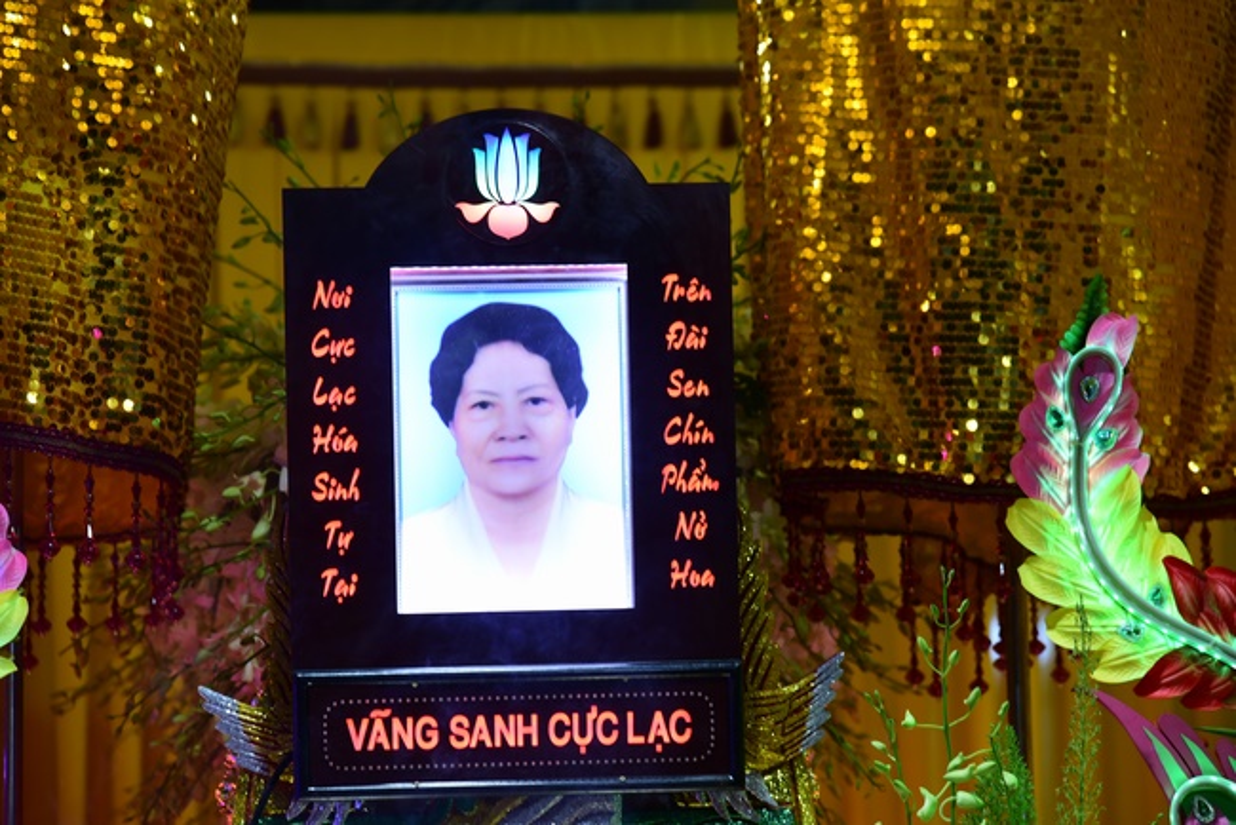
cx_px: 618
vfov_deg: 11.4
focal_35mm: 120
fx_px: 4122
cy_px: 412
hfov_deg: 17.1
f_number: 4.5
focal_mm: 120
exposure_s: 1/60
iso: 720
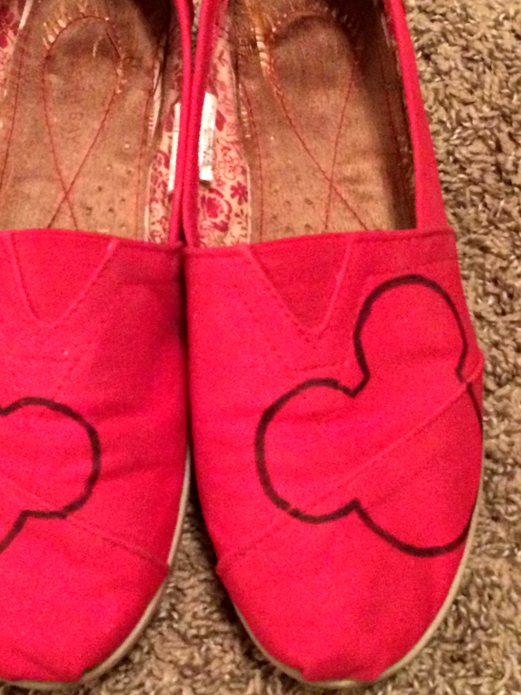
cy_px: 287
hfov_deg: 31.3
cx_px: 174
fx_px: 923
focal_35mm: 46
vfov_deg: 41.1
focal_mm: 4.15
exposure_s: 1/15
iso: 400
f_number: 2.2
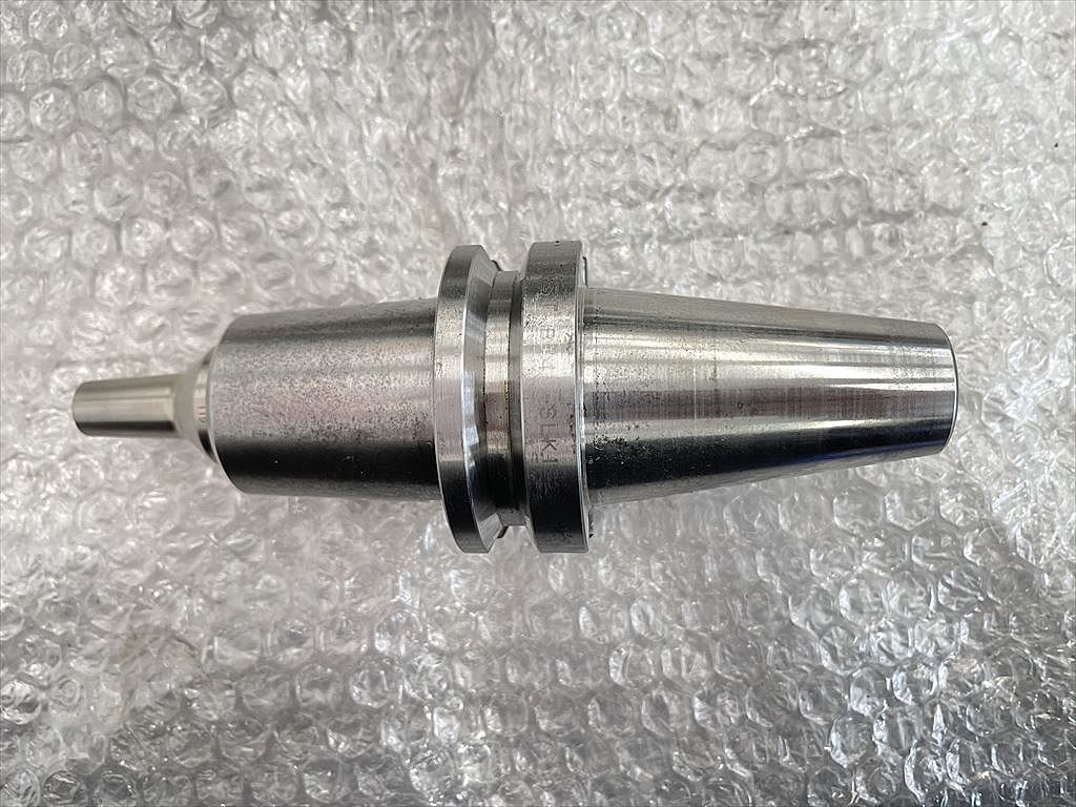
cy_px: 404
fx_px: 808
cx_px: 538
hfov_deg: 67.3
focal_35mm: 26
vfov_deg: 53.1
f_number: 1.6
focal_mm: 5.1
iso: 160
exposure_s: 1/60
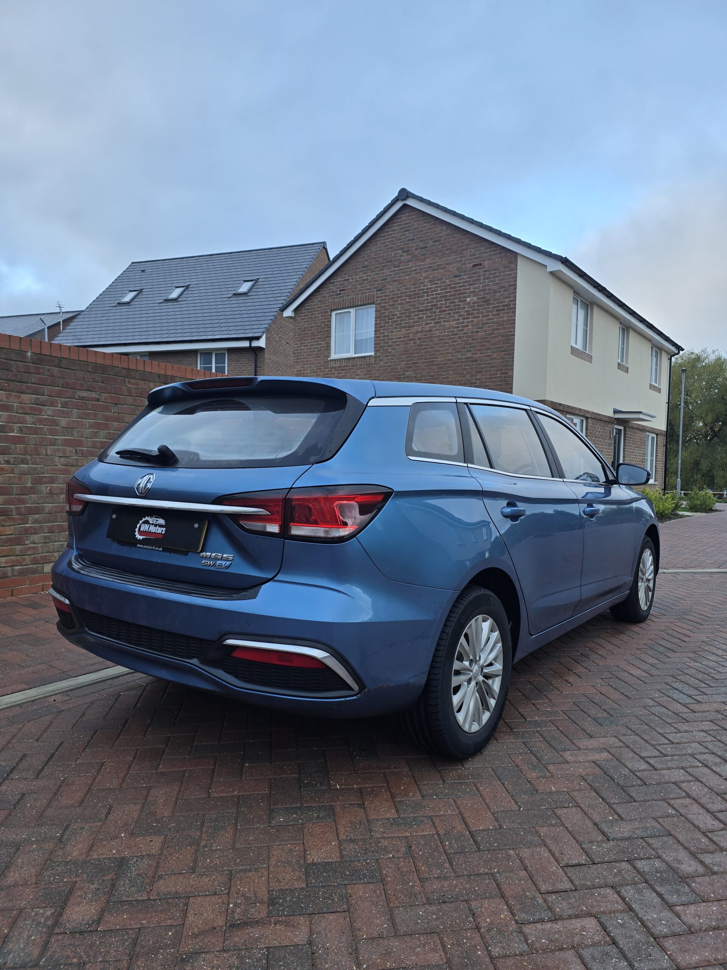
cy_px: 485
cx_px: 364
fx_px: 644
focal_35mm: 23
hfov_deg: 58.9
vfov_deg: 73.9
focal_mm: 6.3
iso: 32
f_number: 1.7
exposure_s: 1/180
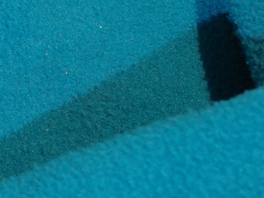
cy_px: -64
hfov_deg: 7.5
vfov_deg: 5.9
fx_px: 1899
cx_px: -337
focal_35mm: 249
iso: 400
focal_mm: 26
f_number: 3.5
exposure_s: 1/6
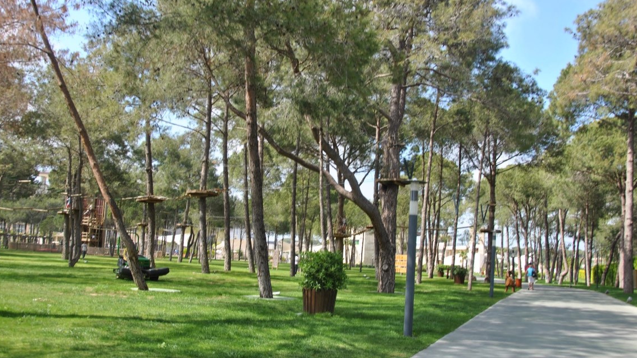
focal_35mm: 35
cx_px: 317
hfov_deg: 56.6
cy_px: 187
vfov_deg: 33.7
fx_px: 591
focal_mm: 22
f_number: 7.1
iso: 100
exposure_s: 1/200
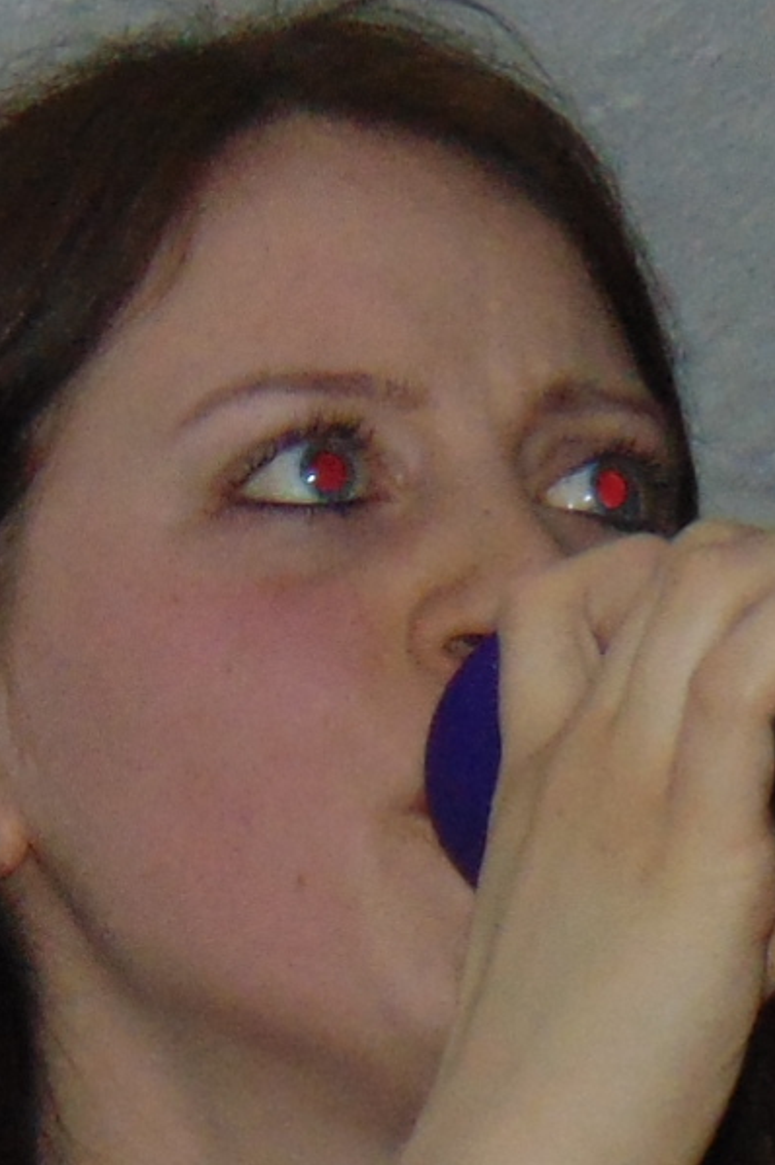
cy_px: 1636
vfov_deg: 5.4
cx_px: 487
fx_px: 12316
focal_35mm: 381
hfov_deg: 3.6
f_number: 3.6
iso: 200
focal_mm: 10.8
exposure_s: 1/60
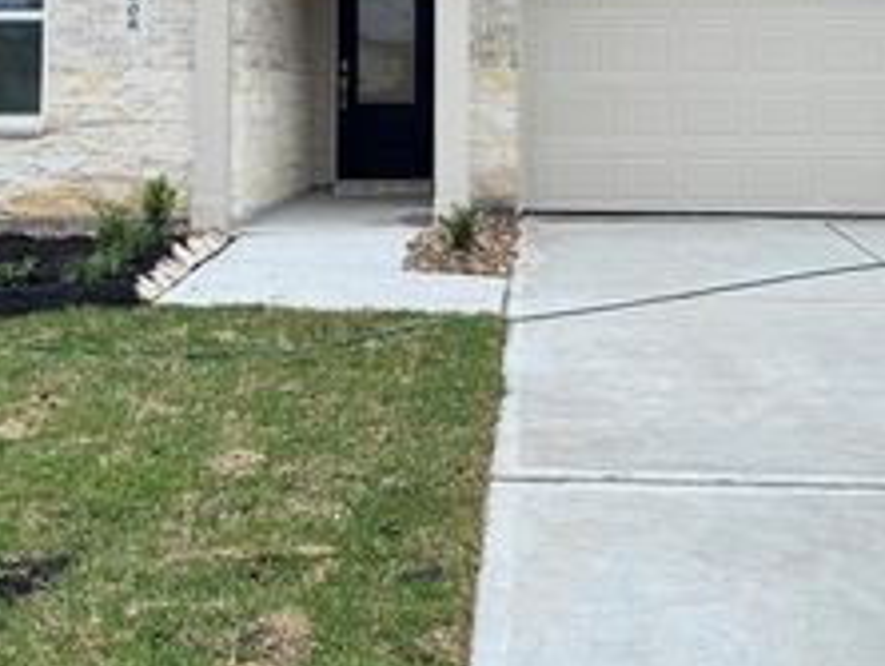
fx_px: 1382
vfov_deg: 25.6
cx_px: 482
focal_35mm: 54
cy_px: -10
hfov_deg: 35.5
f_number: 1.78
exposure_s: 1/671
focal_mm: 6.76
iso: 80
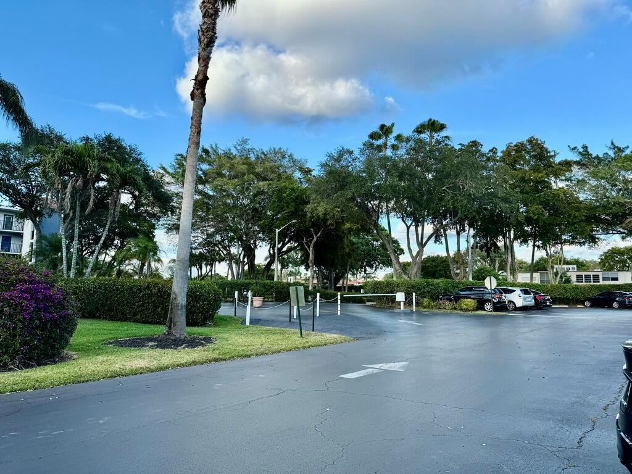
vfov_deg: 56.8
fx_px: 438
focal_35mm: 24
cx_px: 316
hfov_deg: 71.6
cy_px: 237
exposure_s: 1/1339
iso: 80
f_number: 1.78
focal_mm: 6.76
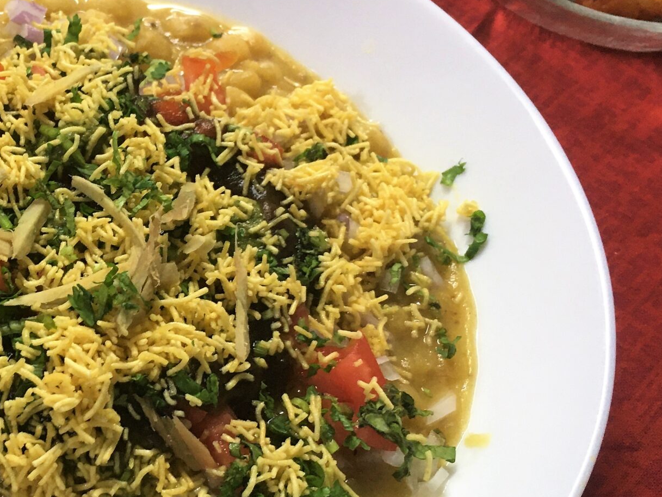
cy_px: 262
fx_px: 1167
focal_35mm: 61
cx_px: 57
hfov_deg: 30.2
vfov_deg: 24.0
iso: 64
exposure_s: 1/33
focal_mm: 4.15
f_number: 2.2
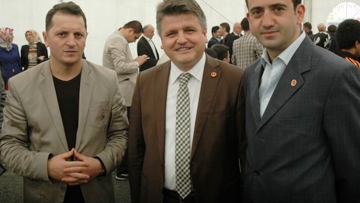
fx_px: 363
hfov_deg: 52.8
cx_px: 181
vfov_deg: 31.1
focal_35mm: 38
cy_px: 84
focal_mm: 24
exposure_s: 1/125
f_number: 5.6
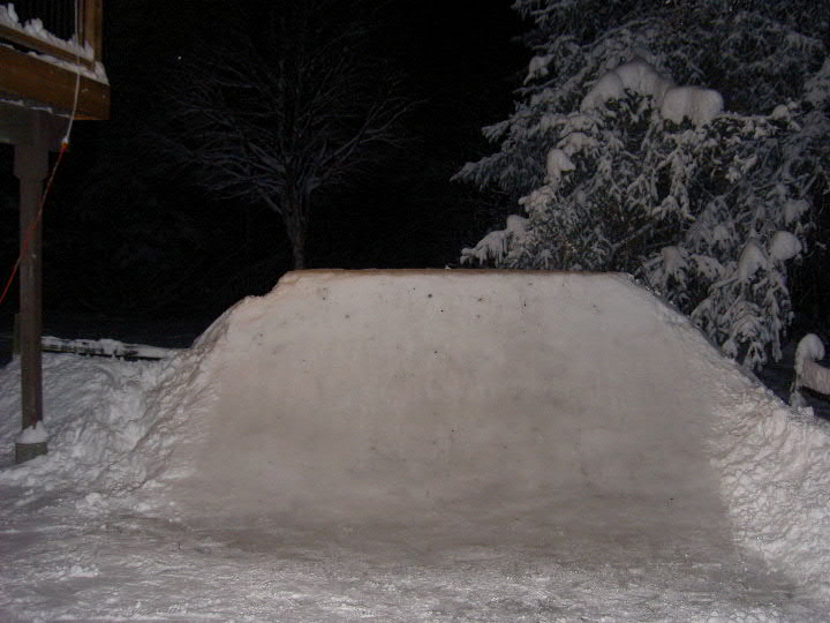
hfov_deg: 47.9
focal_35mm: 39
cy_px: 312
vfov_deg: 36.8
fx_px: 935
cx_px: 415
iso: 100
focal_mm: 8
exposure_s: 1/60
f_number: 2.8
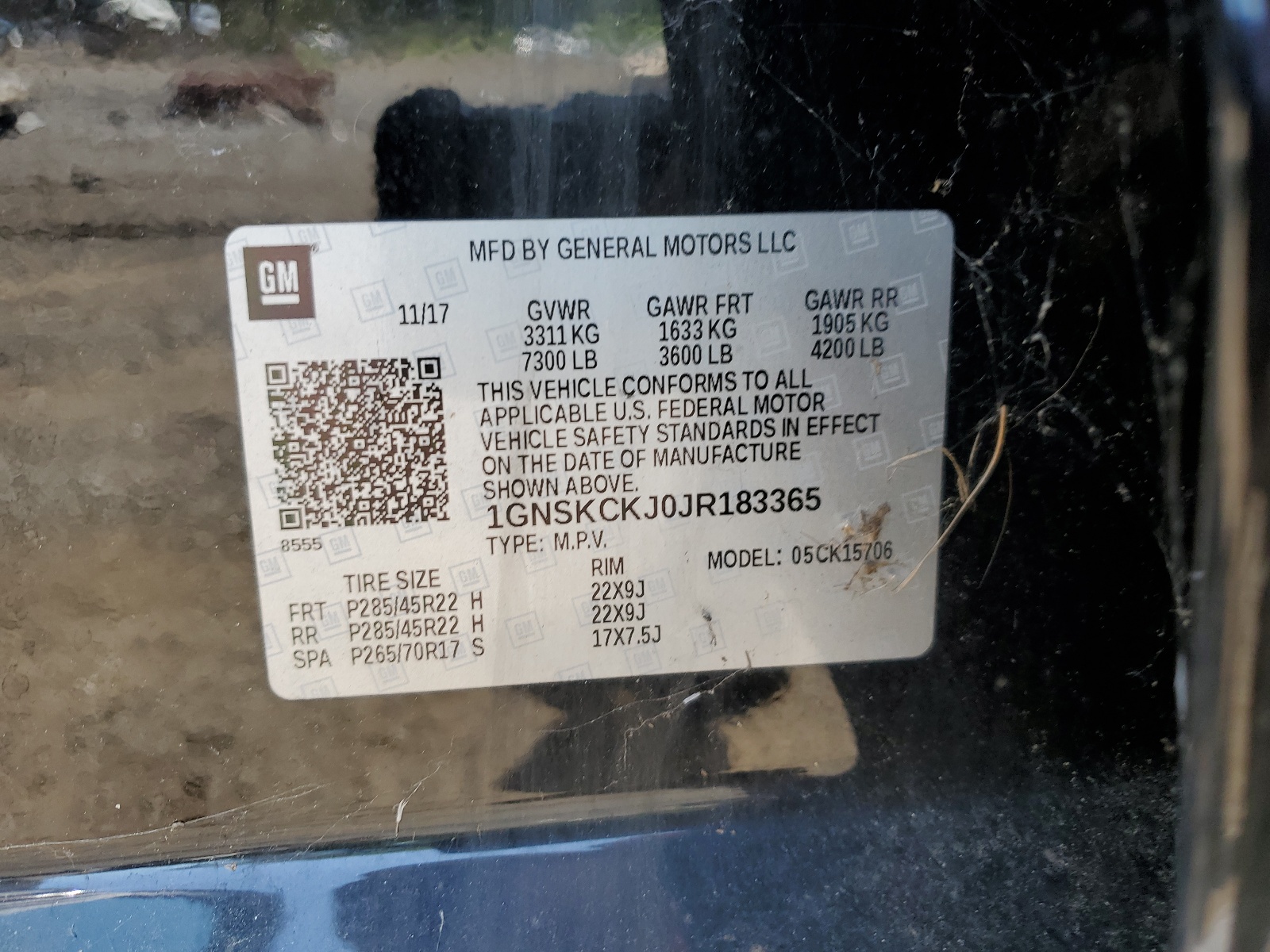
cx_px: 635
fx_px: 954
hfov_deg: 67.3
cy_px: 476
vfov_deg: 53.1
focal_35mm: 26
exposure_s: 1/169
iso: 50
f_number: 1.5
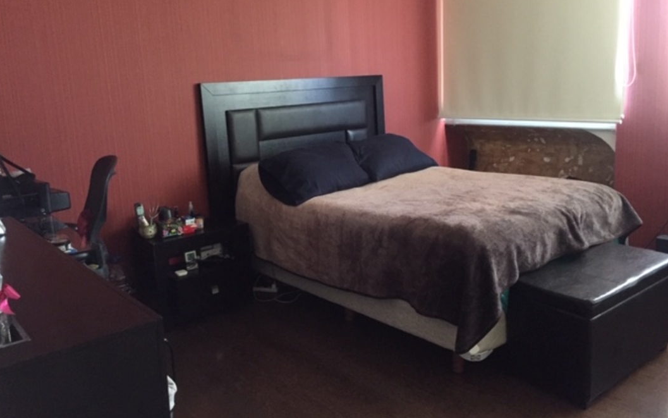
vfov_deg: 40.5
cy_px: 180
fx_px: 564
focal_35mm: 31
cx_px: 333
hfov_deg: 61.2
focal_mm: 4.15
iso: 400
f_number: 2.2
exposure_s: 1/15
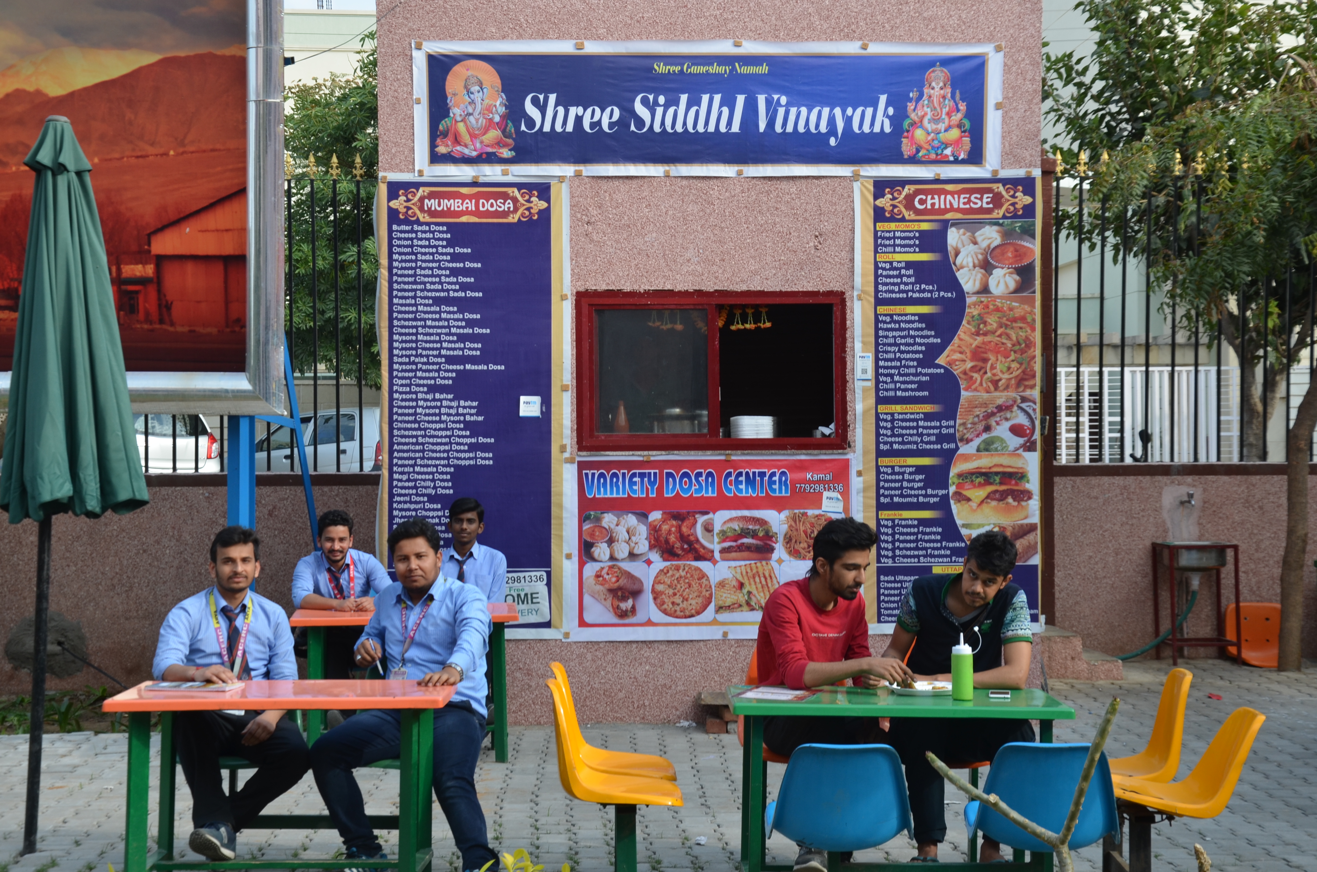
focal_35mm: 63
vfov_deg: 21.5
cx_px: 658
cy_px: 436
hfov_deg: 32.0
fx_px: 2300
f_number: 7.1
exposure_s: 1/200
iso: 200
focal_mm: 42
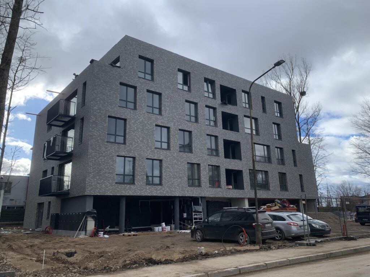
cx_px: 185
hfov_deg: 67.3
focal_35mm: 26
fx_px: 278
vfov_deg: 53.1
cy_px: 138
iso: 25
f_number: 1.8
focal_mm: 4.25
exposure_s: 1/1314
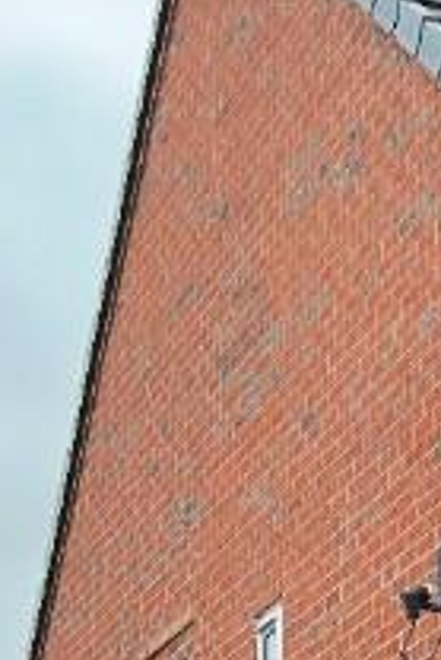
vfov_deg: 12.0
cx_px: 930
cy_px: 930
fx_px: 3008
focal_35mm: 164
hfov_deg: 7.9
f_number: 1.78
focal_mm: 6.86
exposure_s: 1/390
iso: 80
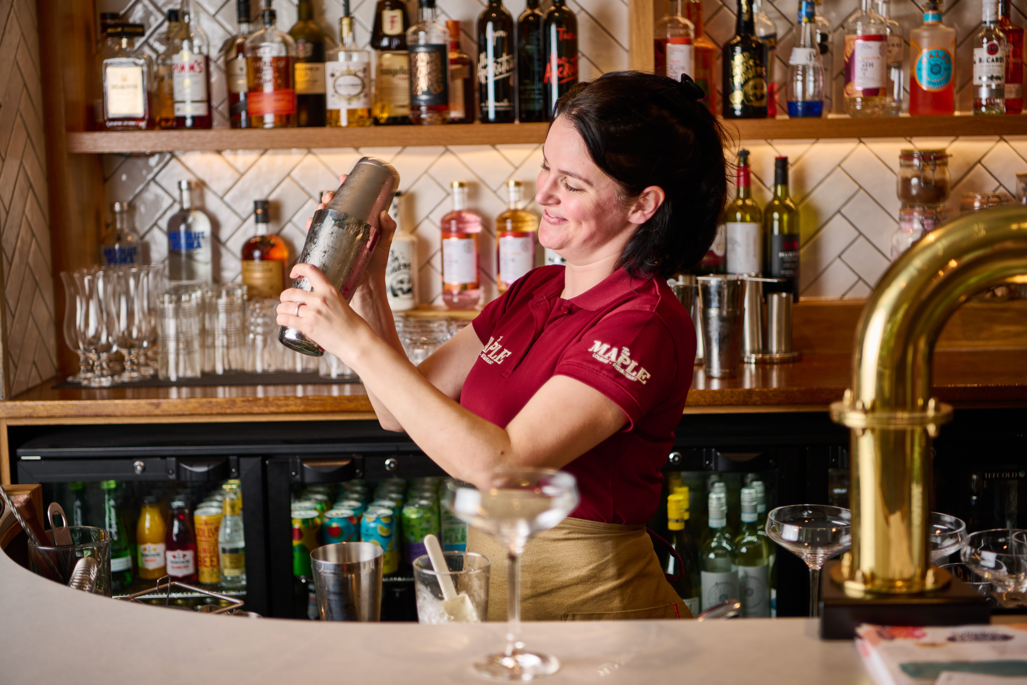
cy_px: 342
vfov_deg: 24.2
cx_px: 514
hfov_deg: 35.6
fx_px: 1597
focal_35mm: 56
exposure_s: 1/160
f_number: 2.8
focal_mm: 56
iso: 100
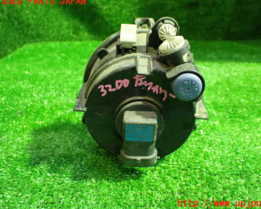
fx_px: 247
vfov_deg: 45.8
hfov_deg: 55.6
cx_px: 142
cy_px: 102
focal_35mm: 32
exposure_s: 1/30
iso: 800
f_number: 2.3
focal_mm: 5.4
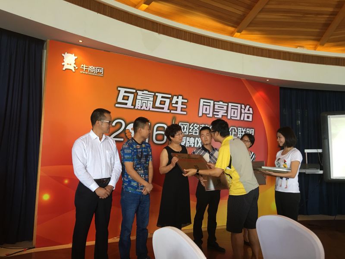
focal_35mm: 29
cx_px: 172
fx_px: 289
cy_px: 130
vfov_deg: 48.2
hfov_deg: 61.7
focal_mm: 4.15
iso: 50
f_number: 2.2
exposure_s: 1/17
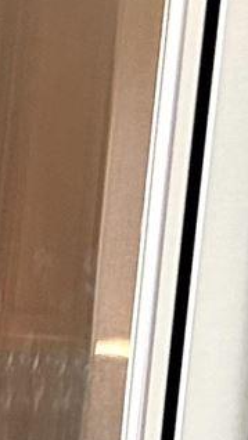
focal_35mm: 205
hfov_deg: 5.0
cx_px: -914
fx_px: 2395
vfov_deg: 10.1
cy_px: 699
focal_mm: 5.7
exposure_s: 1/108
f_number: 1.5
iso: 125
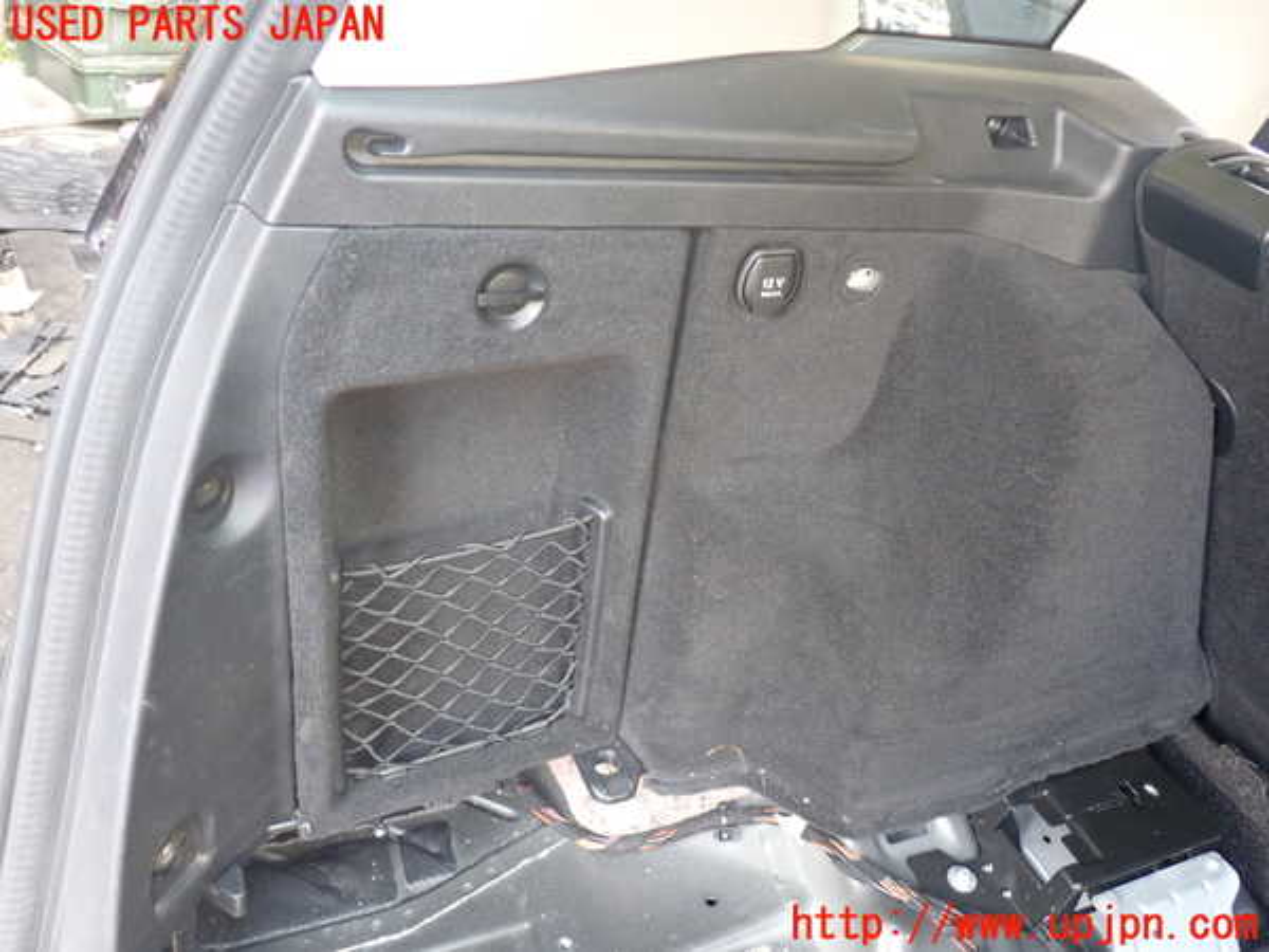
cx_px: 634
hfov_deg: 60.0
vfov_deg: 46.8
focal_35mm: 30
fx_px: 1100
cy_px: 476
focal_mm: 5.4
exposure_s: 1/30
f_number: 2.3
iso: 400
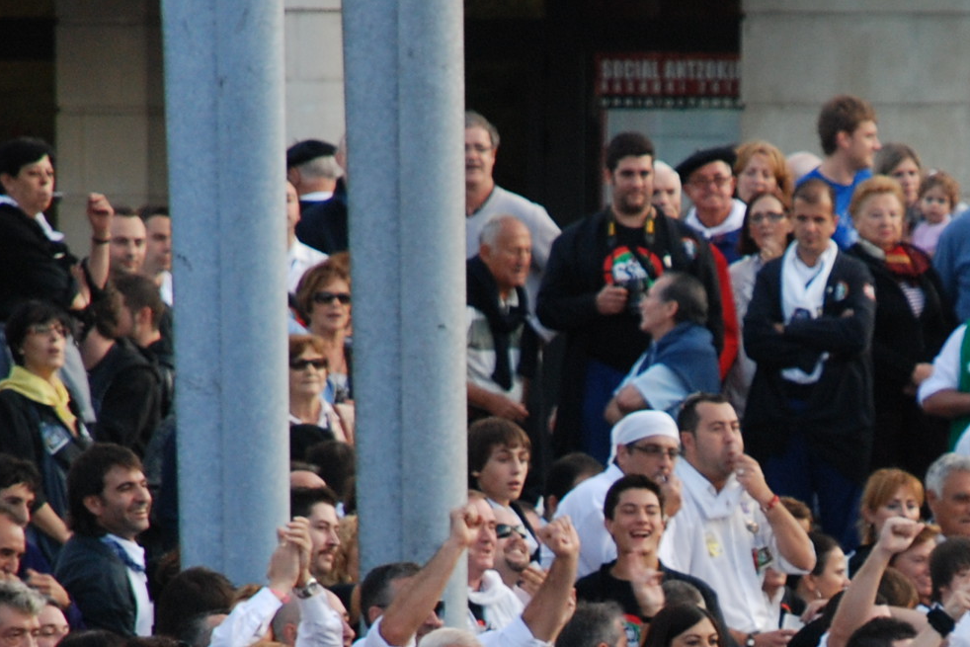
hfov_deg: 3.4
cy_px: 777
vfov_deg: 2.3
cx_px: 916
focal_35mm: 598
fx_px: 16127
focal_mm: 135
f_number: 5.6
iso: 400
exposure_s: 1/125
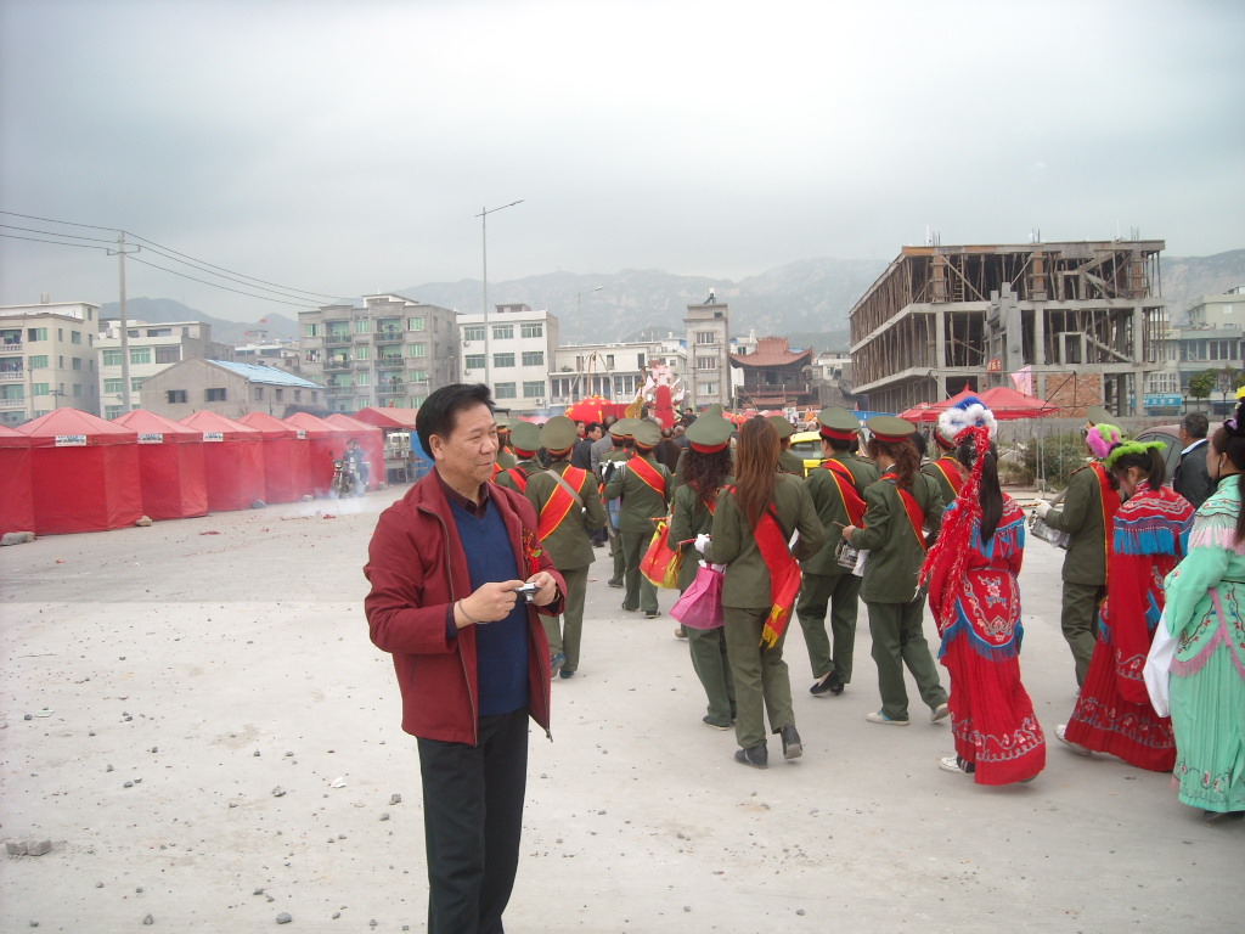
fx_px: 1259
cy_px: 467
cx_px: 622
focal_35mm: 35
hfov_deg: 52.6
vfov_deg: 40.7
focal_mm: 5.7
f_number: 2.8
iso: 64
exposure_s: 1/384
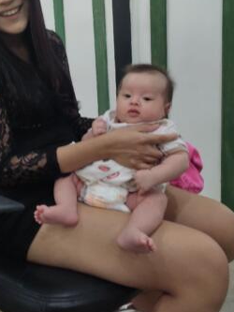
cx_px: 88
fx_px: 351
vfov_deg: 47.1
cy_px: 103
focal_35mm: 39
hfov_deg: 36.6
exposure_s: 1/33
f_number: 1.79
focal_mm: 4.74
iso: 469
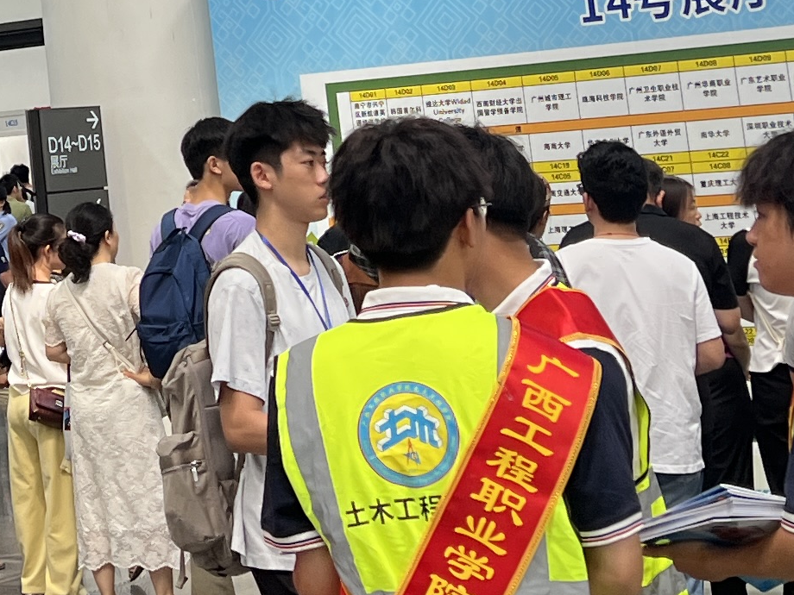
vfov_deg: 12.6
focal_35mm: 114
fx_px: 2615
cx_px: -154
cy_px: -197
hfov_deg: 16.6
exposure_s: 1/100
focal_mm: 5.7
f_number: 1.5
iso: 64
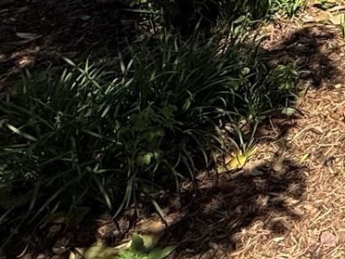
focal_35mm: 77
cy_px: -303
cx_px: 678
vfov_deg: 14.7
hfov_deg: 18.0
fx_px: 767
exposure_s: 1/1698
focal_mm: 2.22
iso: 50
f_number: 2.2
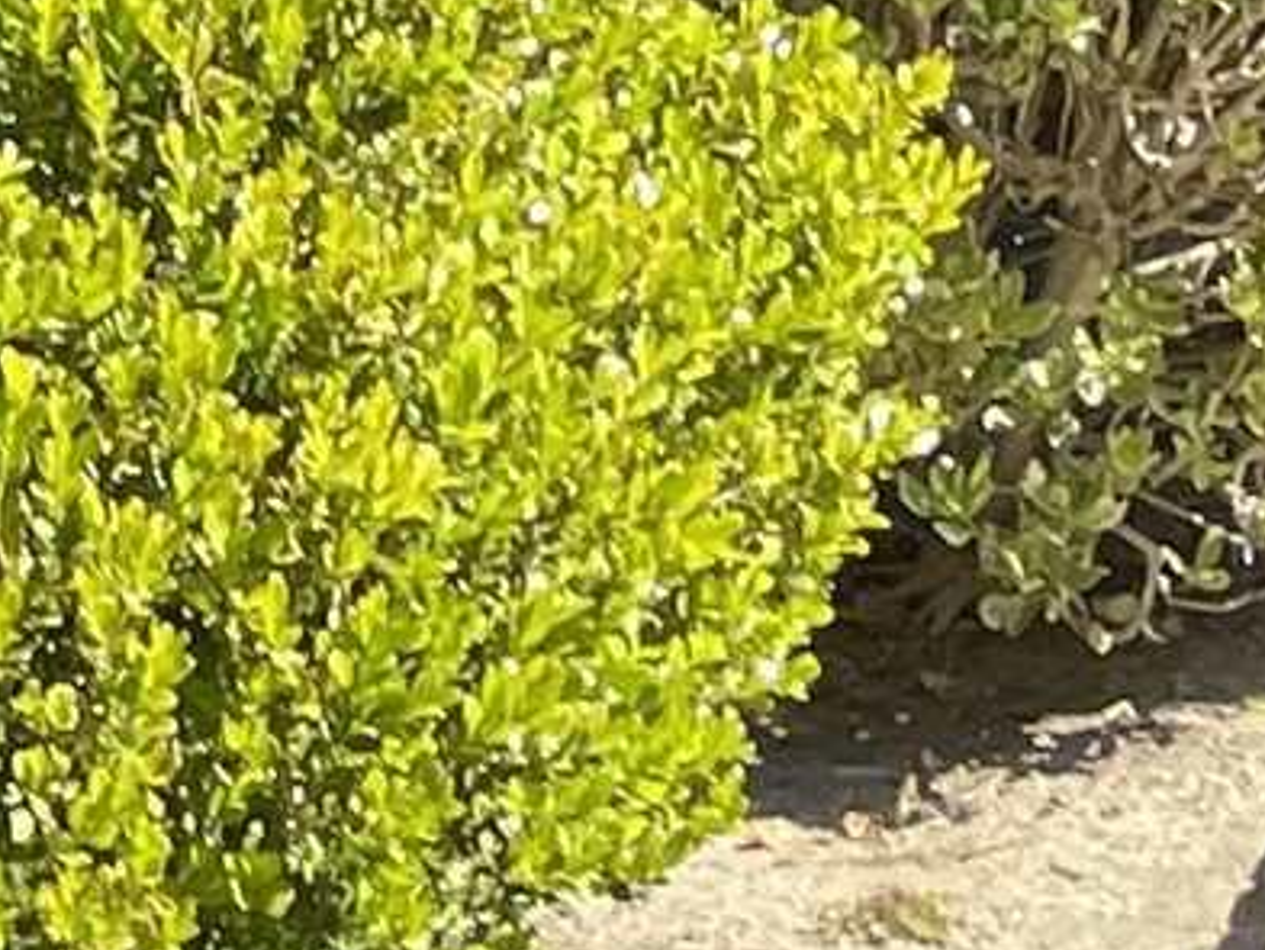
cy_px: -2666
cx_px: 2620
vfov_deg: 6.2
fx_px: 7421
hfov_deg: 9.1
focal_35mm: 203
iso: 32
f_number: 1.6
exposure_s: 1/479
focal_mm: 4.2
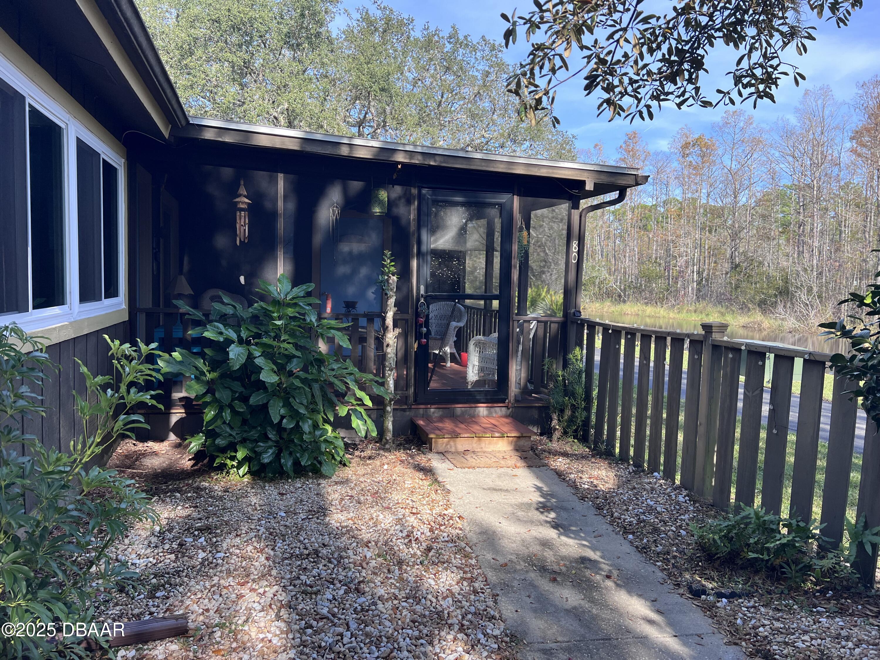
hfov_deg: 67.3
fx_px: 661
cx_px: 440
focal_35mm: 26
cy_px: 330
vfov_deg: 53.1
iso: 50
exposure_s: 1/887
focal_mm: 5.7
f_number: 1.5
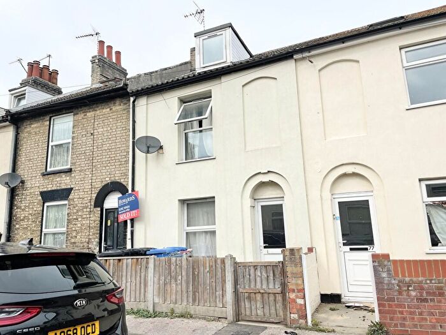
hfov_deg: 67.3
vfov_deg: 53.1
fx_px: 335
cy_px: 168
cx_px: 223
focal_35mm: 26
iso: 32
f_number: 1.6
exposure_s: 1/3509
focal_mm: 4.2
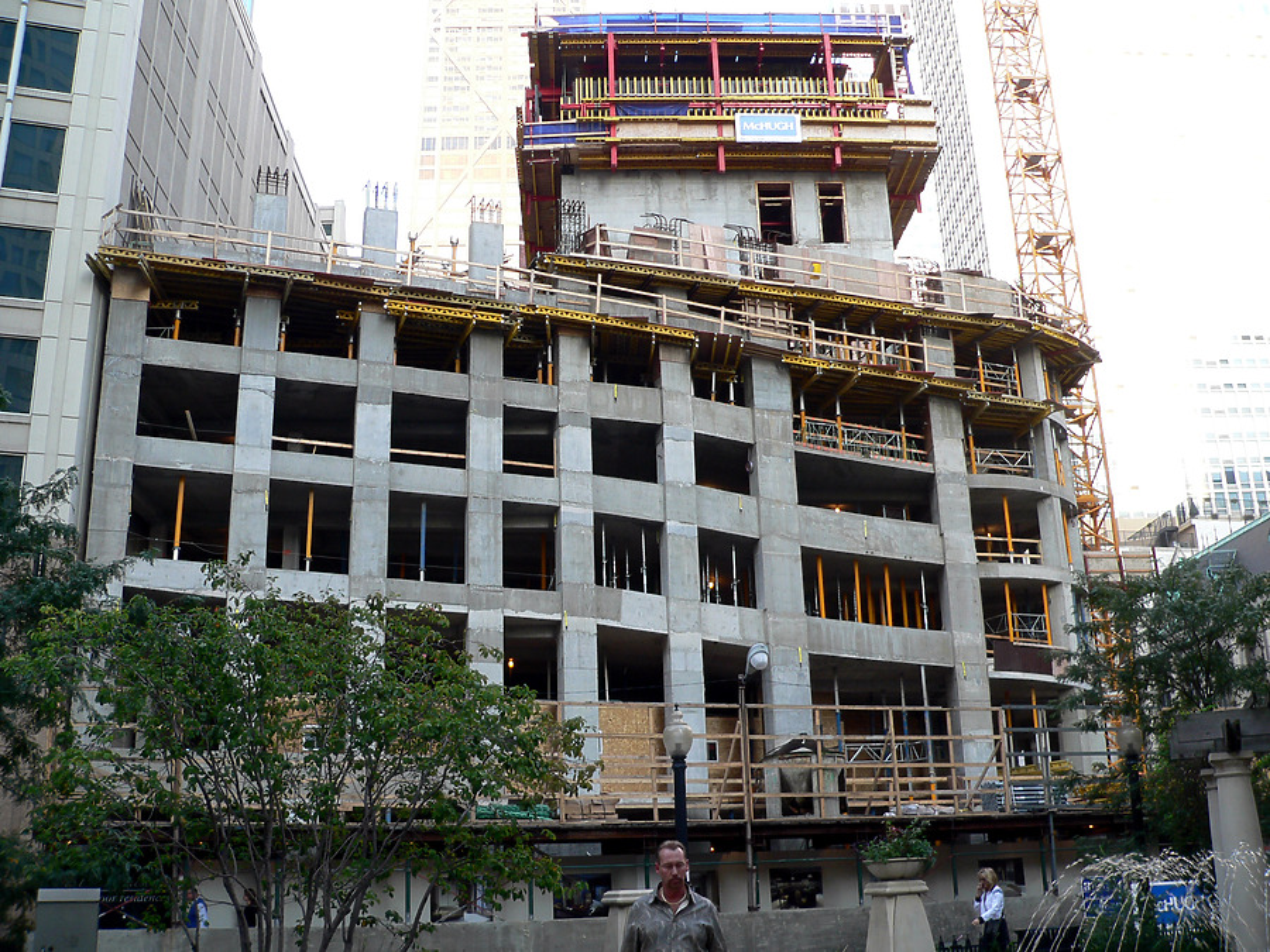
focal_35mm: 36
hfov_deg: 51.4
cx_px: 635
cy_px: 476
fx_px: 1321
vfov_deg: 39.7
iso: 80
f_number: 2.8
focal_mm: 6
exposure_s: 1/60
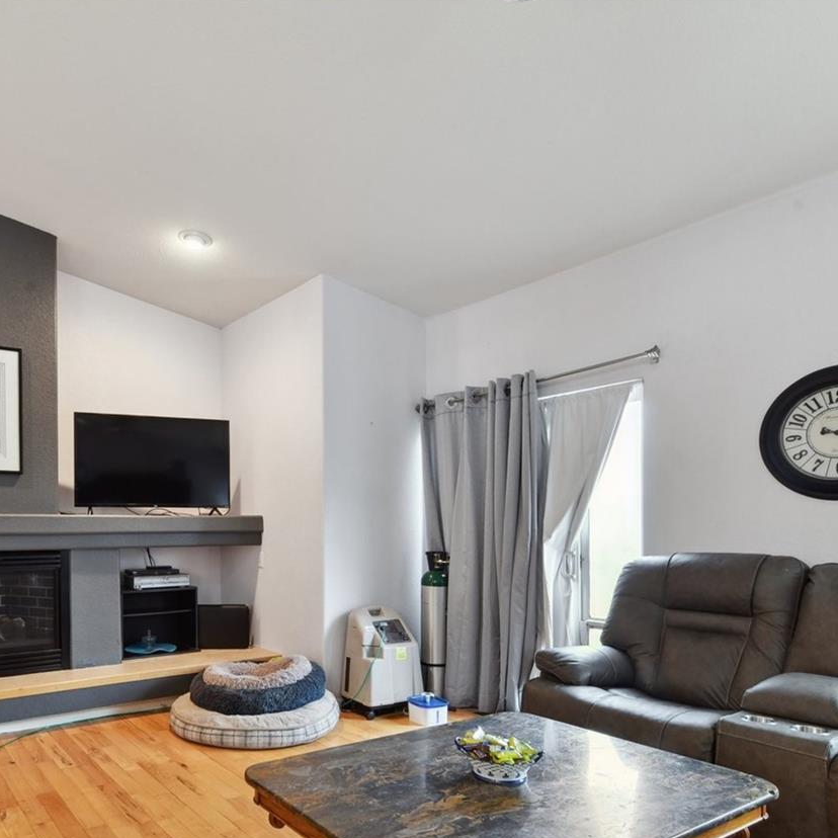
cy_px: 532
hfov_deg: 64.4
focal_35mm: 23
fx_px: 630
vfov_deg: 66.1
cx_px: 240
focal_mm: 14
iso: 400
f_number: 11
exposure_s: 1/2.5
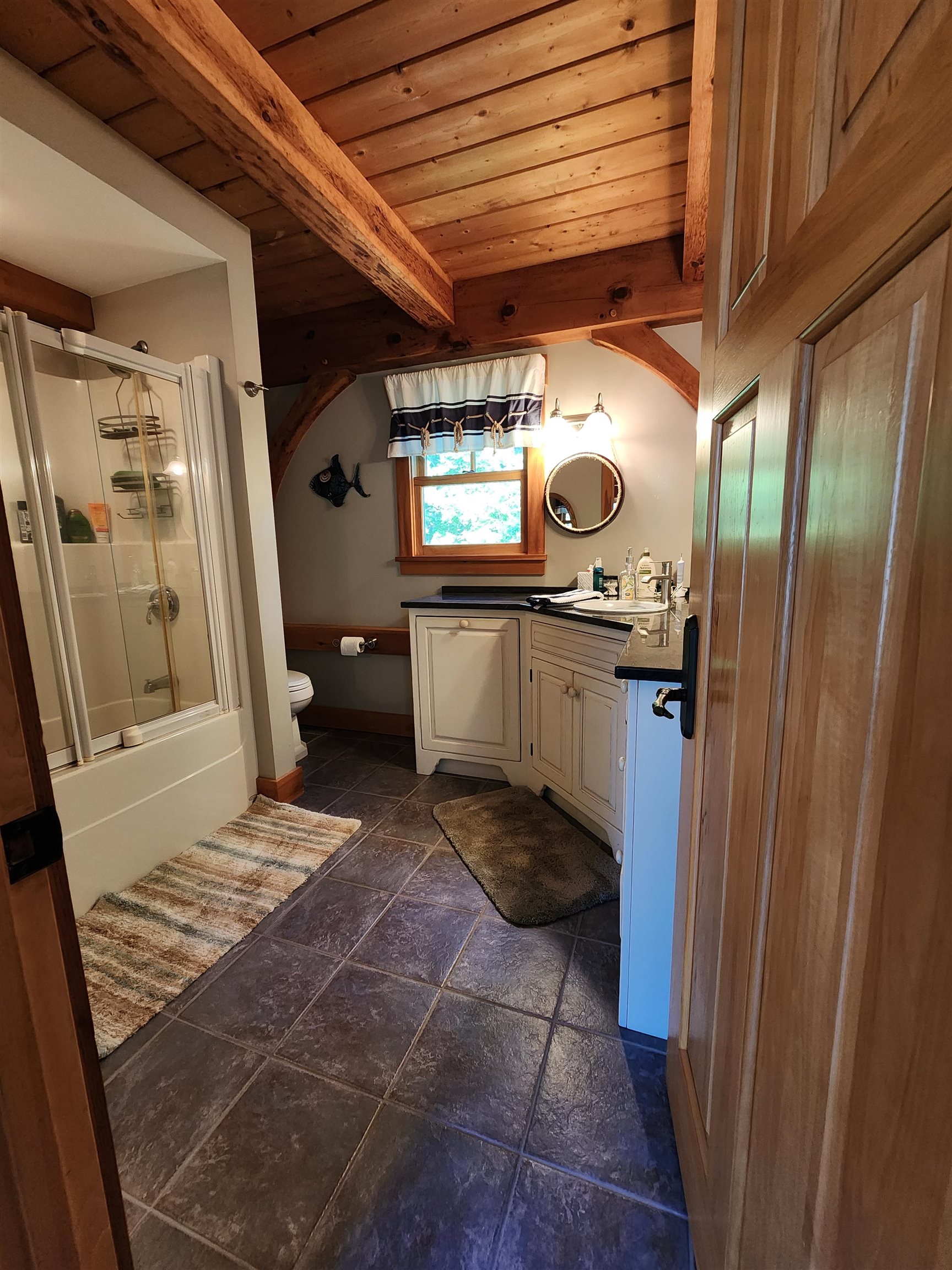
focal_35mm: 13
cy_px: 635
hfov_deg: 89.9
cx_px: 476
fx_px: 477
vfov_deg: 106.2
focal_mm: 2.2
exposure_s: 1/60
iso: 250
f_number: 2.2
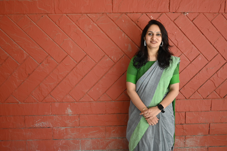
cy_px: 76
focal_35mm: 29
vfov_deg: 44.6
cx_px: 114
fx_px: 184
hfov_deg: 63.2
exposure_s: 1/125
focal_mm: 19.5
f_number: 3.8
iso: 500
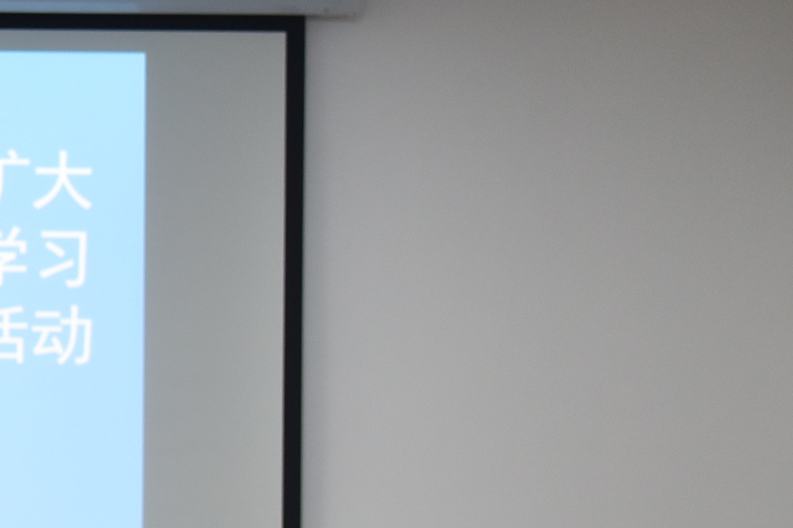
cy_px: 397
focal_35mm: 146
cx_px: -412
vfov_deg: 9.4
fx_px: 3215
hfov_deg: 13.2
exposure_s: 1/60
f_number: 4
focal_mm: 30
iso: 1000
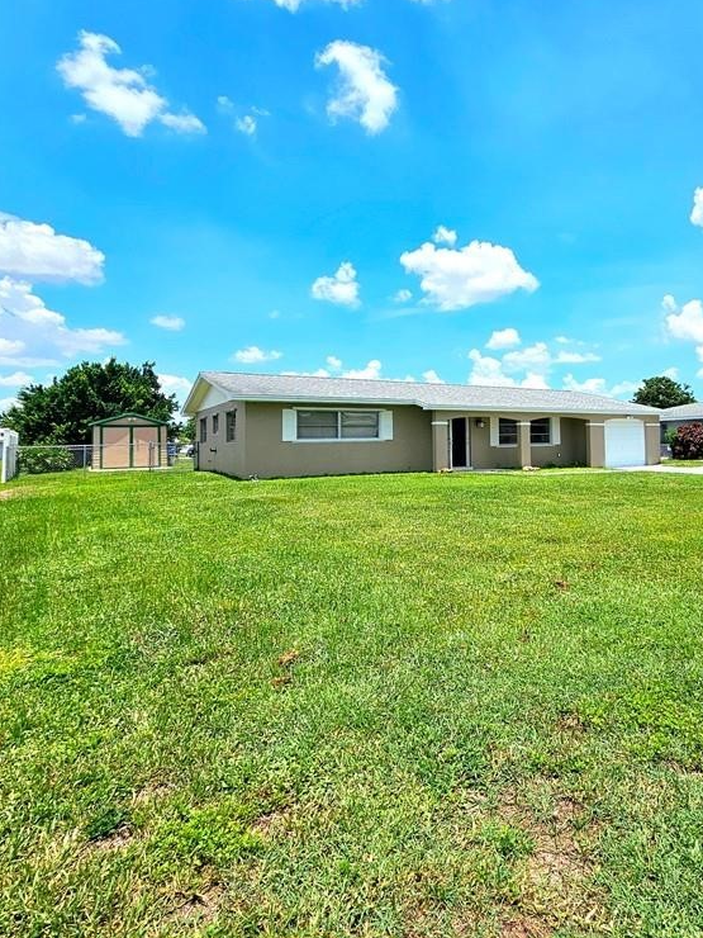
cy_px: 460
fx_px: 487
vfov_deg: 87.7
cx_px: 502
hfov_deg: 68.3
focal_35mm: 18
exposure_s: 1/5000
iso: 50
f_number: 2.2
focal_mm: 2.2
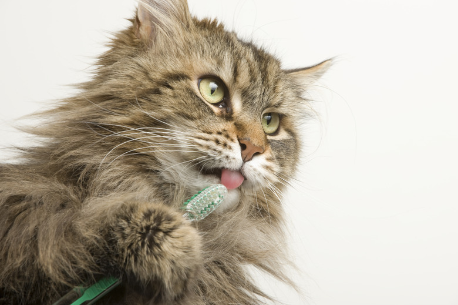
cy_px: 152
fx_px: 2543
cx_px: 229
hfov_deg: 10.3
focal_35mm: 200
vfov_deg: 6.9
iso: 400
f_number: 16
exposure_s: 1/200
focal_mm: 200
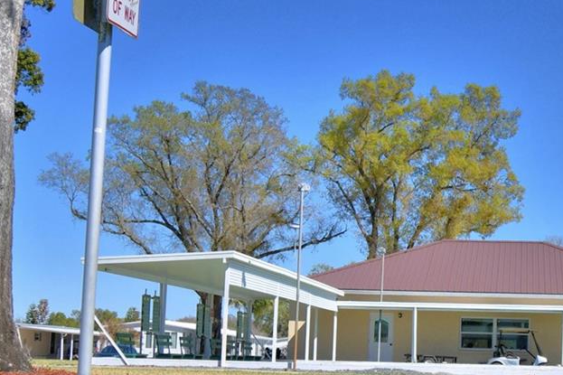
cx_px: 471
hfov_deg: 25.7
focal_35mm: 77
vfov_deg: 17.7
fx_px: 1204
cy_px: 221
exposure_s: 1/1000
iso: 100
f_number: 5.6
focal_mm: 20
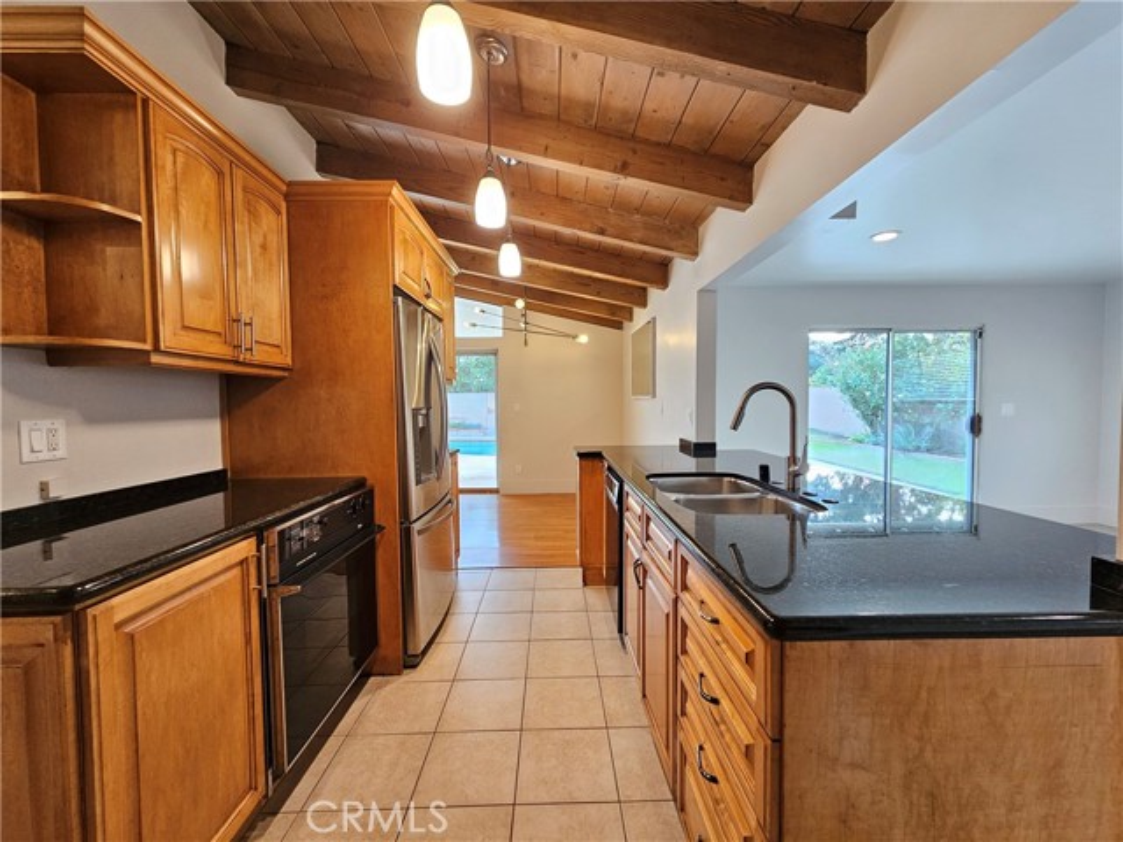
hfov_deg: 106.2
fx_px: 422
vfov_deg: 89.9
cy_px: 421
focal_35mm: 13
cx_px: 562
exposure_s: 1/60
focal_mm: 2.2
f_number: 2.2
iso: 200
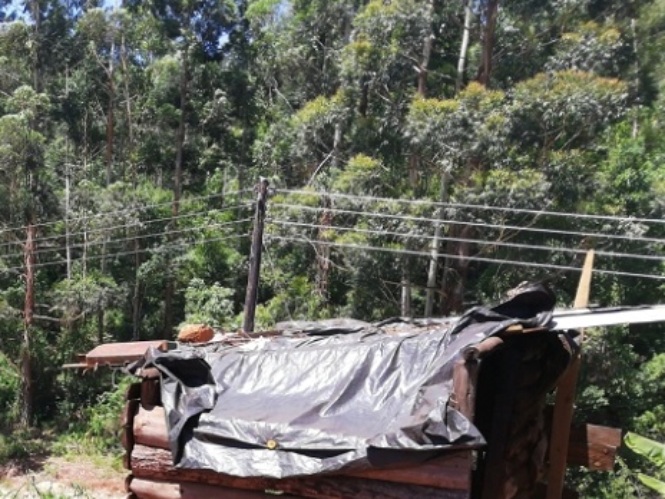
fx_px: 1076
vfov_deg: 25.2
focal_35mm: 56
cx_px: 24
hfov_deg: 32.1
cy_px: 462
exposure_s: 1/414
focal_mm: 3.81
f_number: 2.2
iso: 50
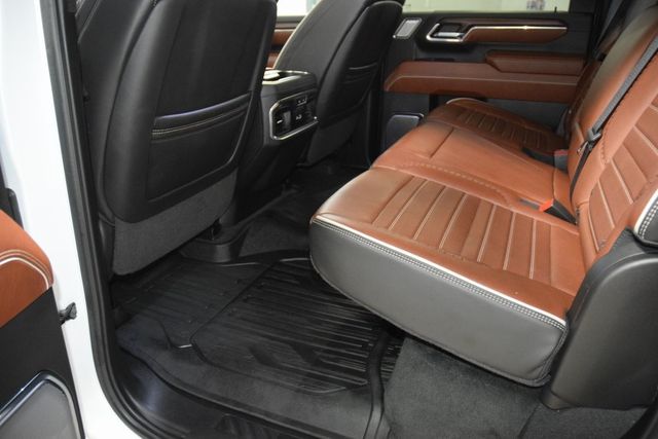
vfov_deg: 48.0
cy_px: 220
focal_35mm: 27
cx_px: 329
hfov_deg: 67.4
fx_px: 494
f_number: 3.5
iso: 3200
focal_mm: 18
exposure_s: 1/30
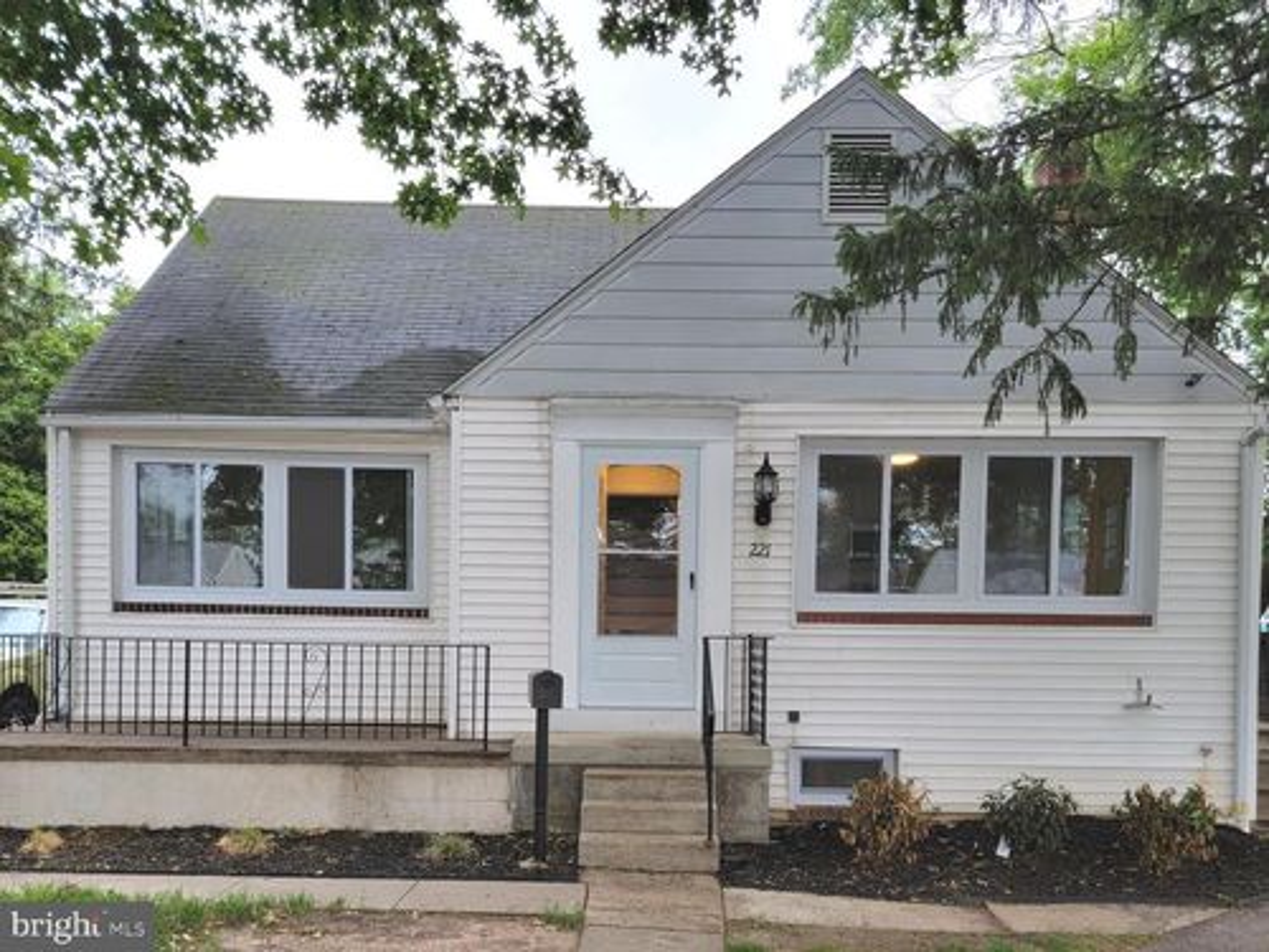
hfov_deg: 71.6
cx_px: 634
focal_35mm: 24
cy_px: 476
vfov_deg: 56.8
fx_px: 880
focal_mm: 6.7
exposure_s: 1/120
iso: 50
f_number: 1.8
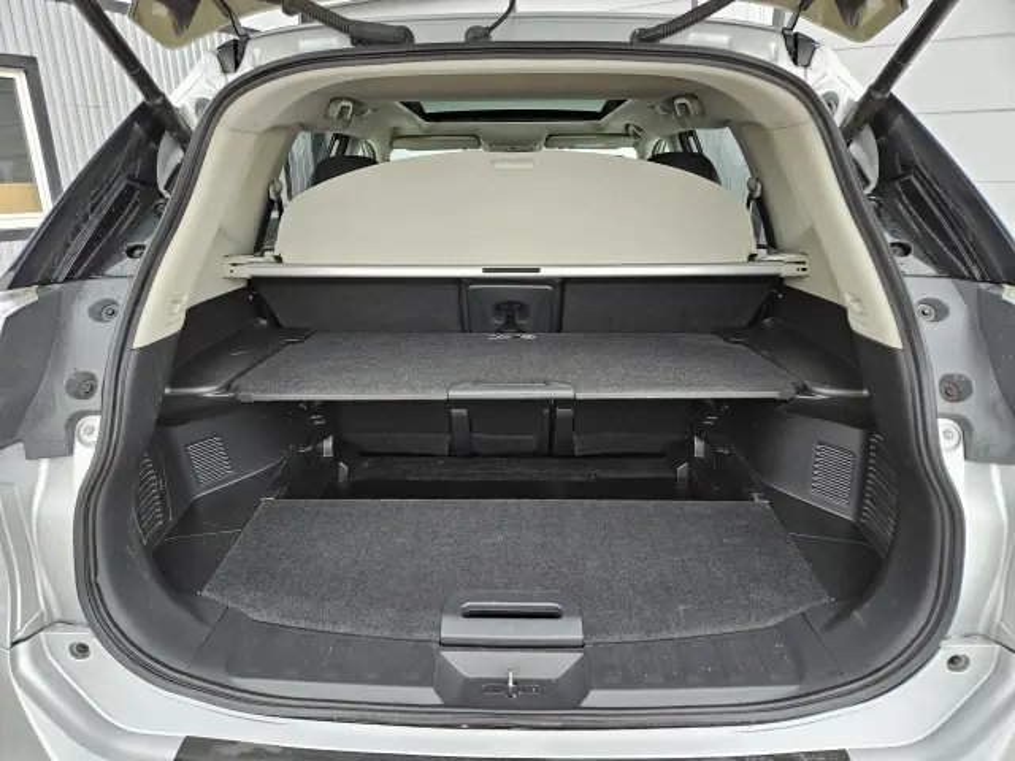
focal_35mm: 23
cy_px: 380
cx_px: 508
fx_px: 674
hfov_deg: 73.9
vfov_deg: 58.9
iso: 64
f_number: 1.8
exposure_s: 1/100
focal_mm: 5.4
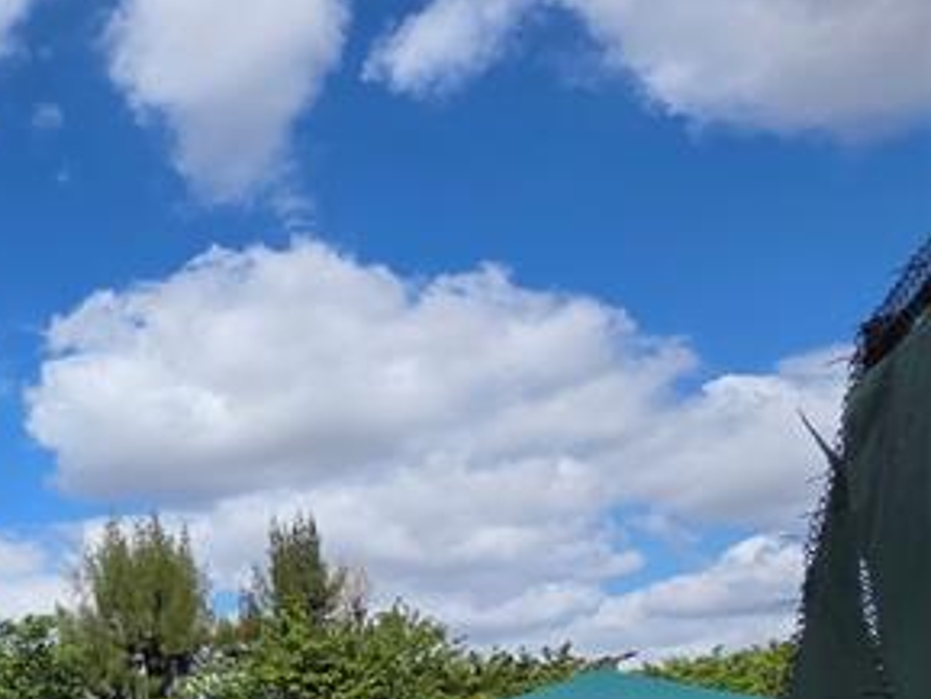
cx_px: -354
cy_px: 683
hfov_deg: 32.9
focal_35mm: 36
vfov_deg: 36.1
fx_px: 969
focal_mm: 2.2
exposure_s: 1/3333
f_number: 1.9
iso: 40
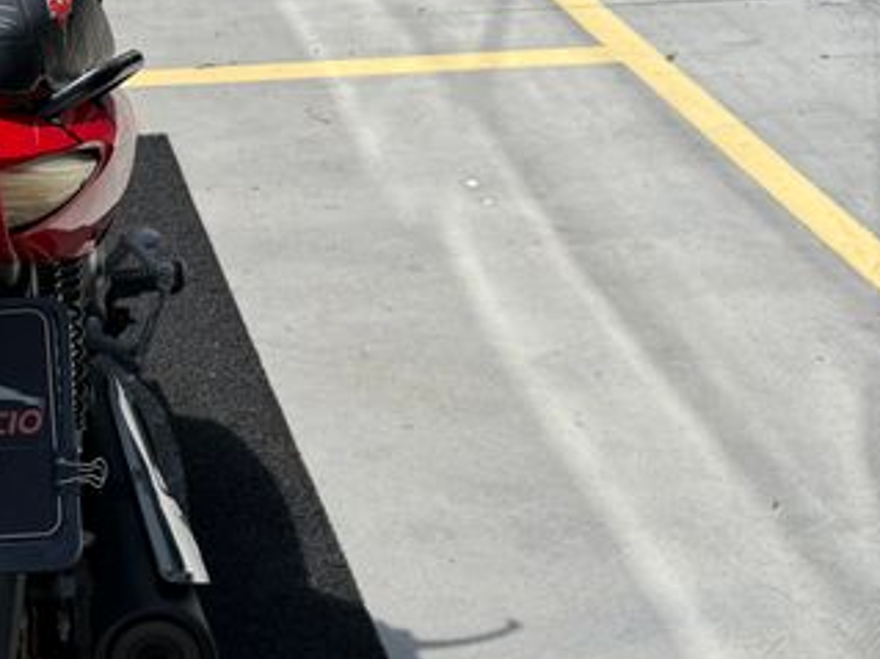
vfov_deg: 23.8
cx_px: -36
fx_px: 1550
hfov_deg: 29.3
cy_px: 187
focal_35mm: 61
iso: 80
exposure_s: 1/3145
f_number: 1.78
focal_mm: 6.76
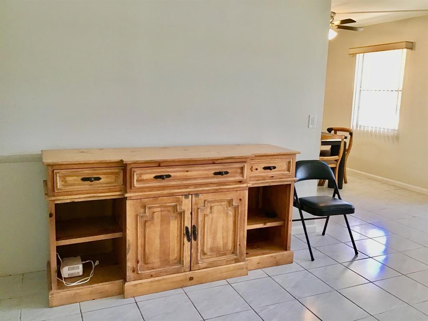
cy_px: 160
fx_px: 383
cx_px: 214
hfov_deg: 58.4
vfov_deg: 45.4
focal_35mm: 31
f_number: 2.4
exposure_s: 1/30
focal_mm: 3.3
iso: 40
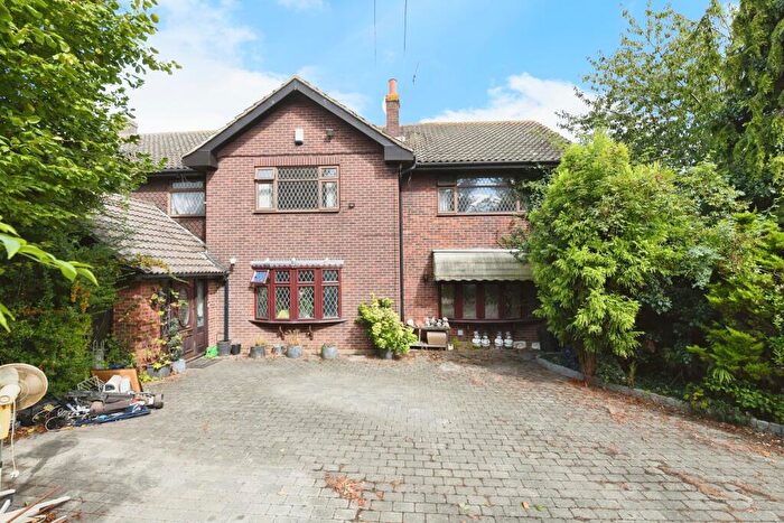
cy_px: 262
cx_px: 392
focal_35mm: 15
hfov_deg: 100.4
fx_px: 327
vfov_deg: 77.4
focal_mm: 15
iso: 800
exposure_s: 1/250
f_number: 10
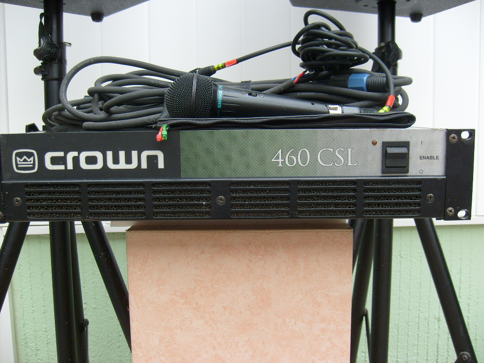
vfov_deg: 40.7
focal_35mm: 35
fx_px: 489
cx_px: 242
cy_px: 182
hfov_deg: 52.6
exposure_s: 1/250
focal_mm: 5.8
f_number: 2.8
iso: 80
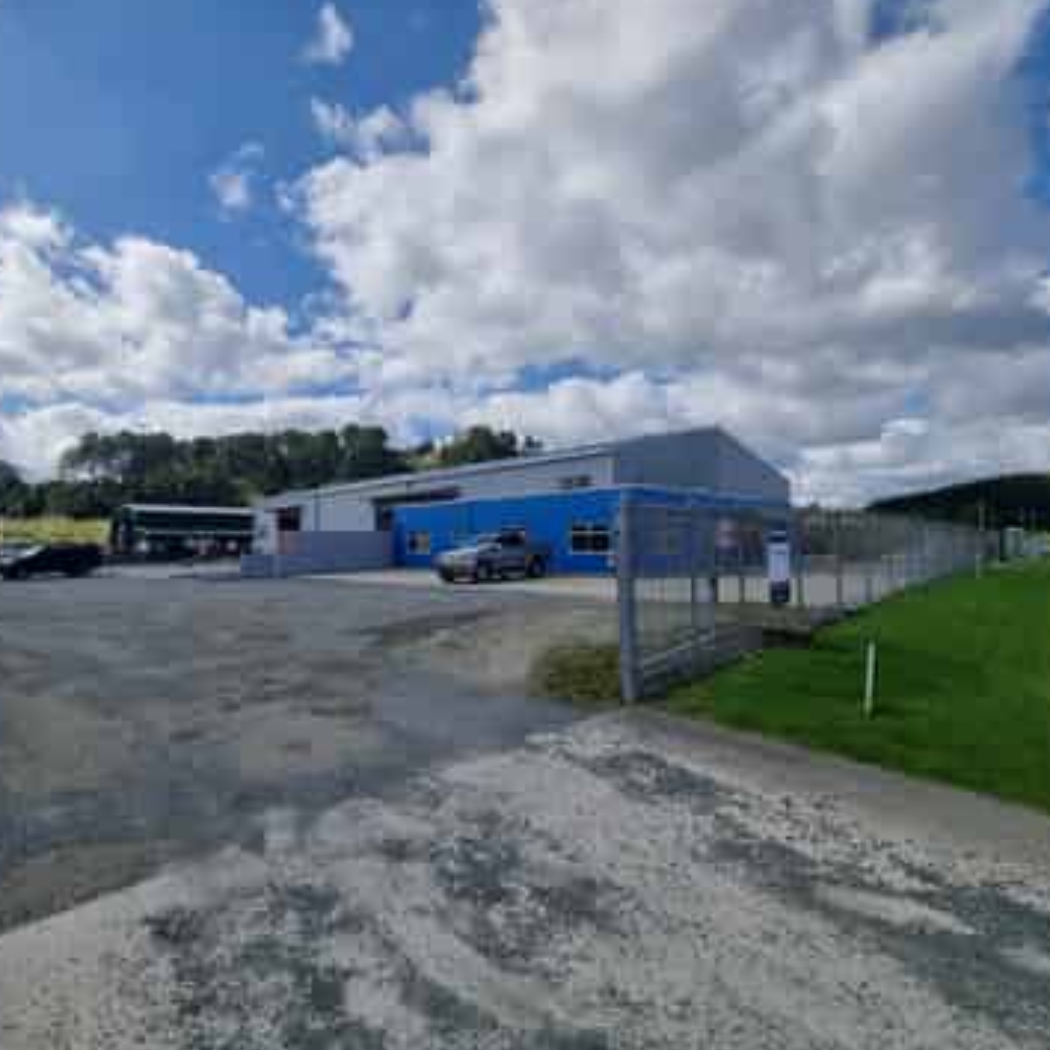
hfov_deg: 85.9
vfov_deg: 87.4
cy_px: 532
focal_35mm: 16
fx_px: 549
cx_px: 402
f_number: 2.2
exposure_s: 1/3352
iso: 50
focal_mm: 2.2
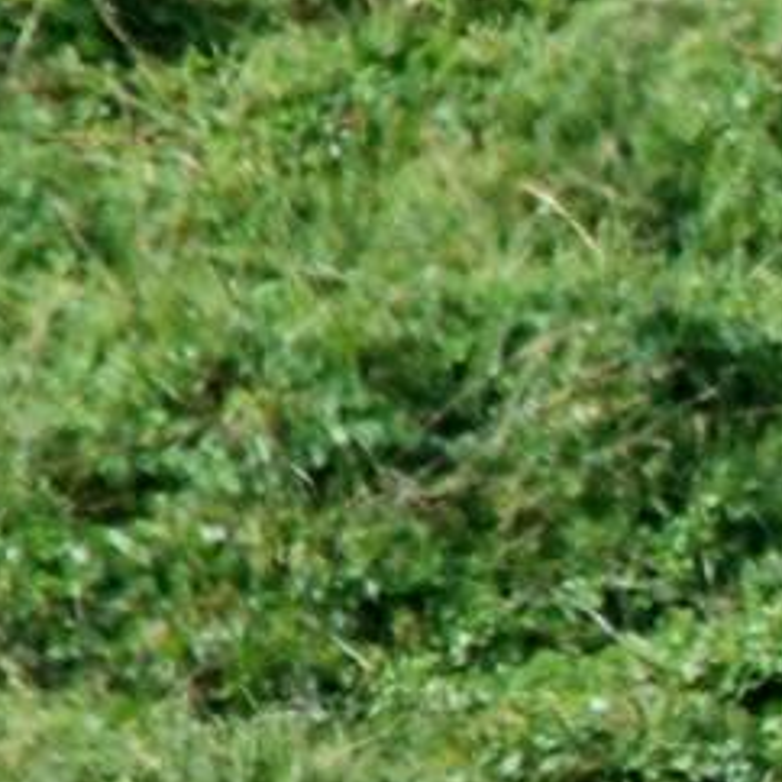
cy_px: 1359
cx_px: 2411
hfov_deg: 0.4
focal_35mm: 4217
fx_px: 107780
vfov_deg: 0.4
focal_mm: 500
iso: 360
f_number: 6.3
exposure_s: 1/500
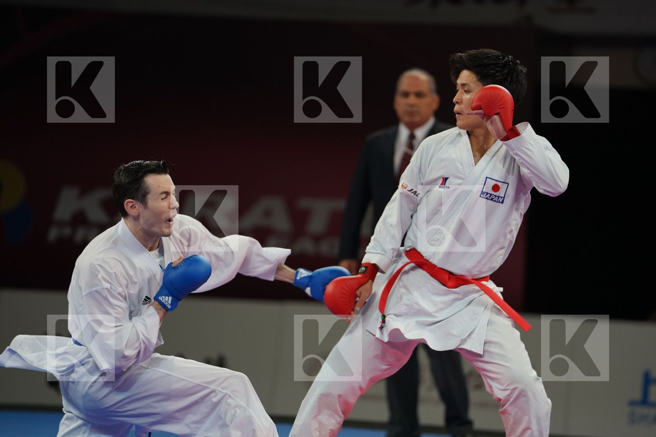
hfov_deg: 10.3
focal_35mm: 200
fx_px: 3644
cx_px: 328
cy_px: 218
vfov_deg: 6.9
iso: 1250
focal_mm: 200
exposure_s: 1/1000
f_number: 2.8
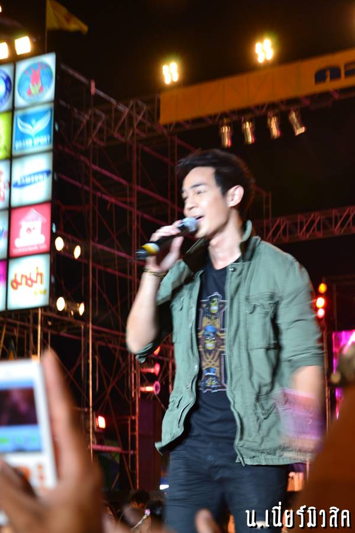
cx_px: 178
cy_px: 266
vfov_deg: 28.1
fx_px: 1065
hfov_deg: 18.9
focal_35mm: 72
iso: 640
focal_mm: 48
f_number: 6.3
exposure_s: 1/15
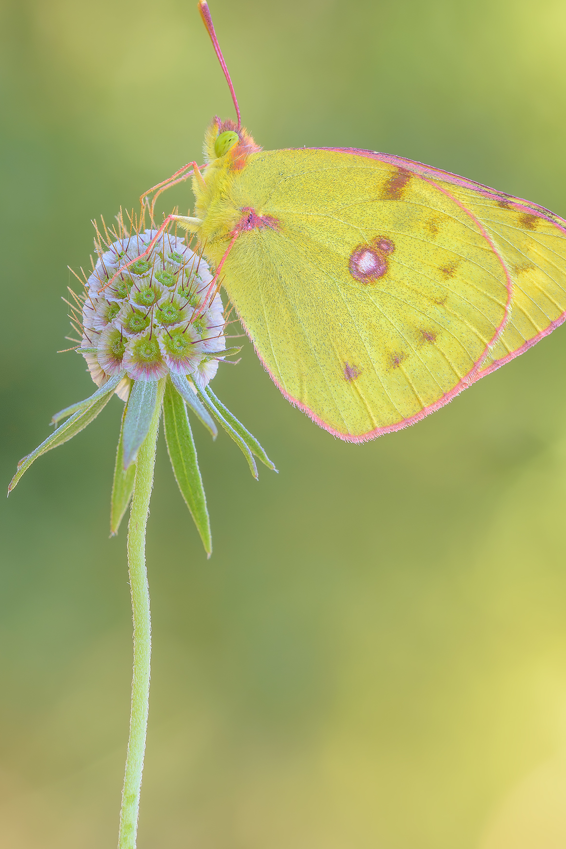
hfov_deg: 7.6
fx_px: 4235
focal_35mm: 180
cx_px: 305
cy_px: 423
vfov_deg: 11.5
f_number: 13
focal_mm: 105
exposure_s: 1/10
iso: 100
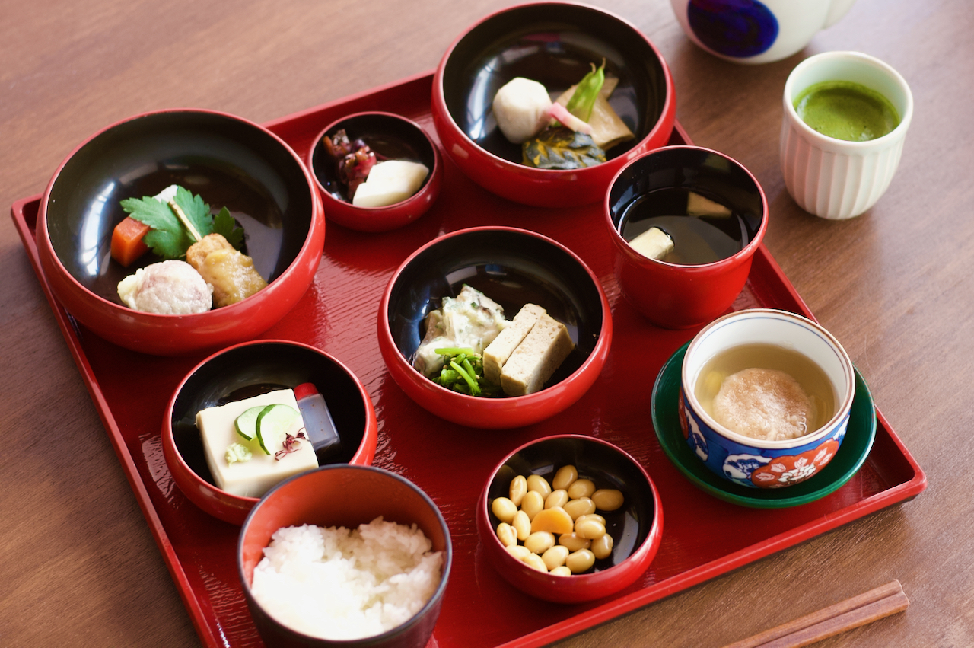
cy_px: 324
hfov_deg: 27.0
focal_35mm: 75
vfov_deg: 18.1
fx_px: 2027
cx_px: 487
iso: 900
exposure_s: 1/125
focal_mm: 50
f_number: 2.8
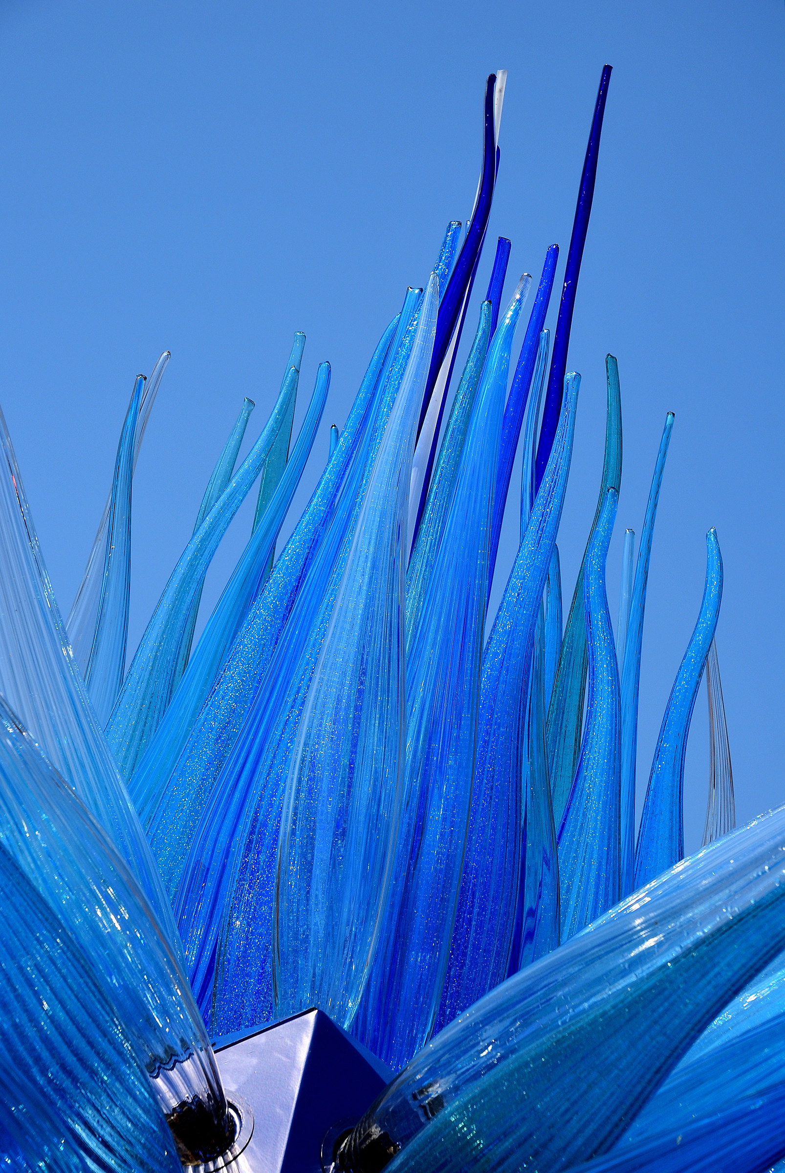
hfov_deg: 13.1
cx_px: 392
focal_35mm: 105
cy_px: 586
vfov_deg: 19.4
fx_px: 3425
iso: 100
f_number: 8
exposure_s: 1/320
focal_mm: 70
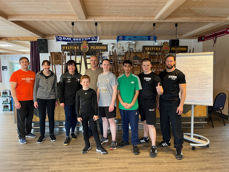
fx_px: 172
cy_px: 86
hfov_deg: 67.3
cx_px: 114
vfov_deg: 53.1
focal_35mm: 26
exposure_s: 1/50
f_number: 1.6
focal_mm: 5.1
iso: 250
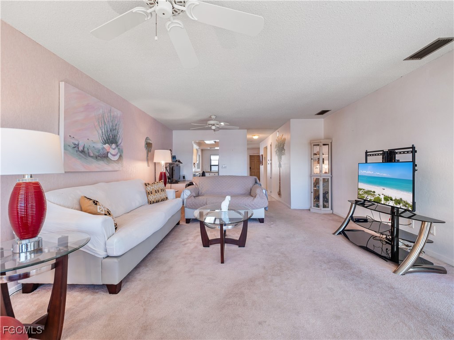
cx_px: 227
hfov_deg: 102.1
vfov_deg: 85.7
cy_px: 170
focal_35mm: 14
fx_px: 184
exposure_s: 1/4
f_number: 7.1
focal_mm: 7
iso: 200
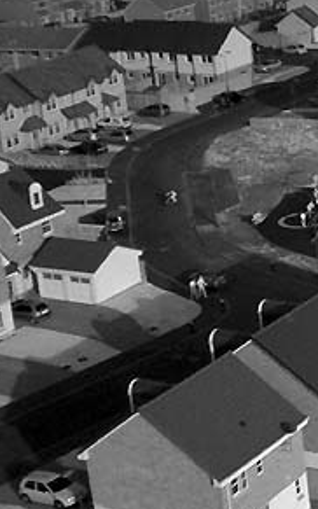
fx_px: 1455
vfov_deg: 19.8
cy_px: 178
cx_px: 615
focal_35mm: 105
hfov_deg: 11.4
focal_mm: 6
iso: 80
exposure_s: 1/400
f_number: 2.7
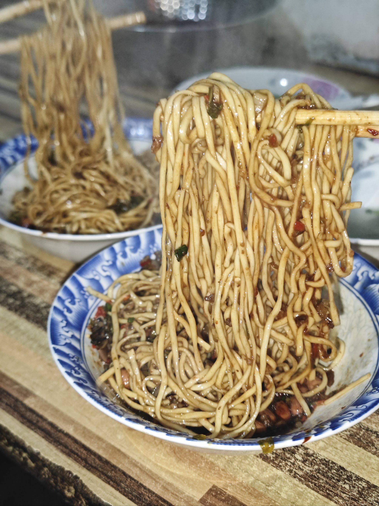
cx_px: 190
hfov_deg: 31.5
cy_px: 253
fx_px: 672
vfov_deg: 41.2
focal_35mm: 46
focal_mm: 8.7
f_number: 1.9
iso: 500
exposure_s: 1/33.3
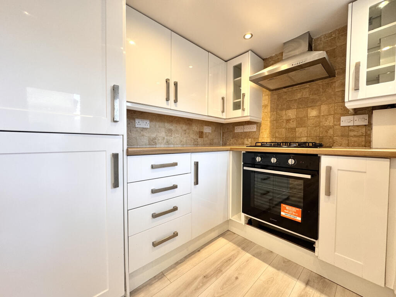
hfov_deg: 102.1
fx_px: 160
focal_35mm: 14
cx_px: 198
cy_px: 148
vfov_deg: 85.7
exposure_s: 1/100
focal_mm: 2.22
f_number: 2.2
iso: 160
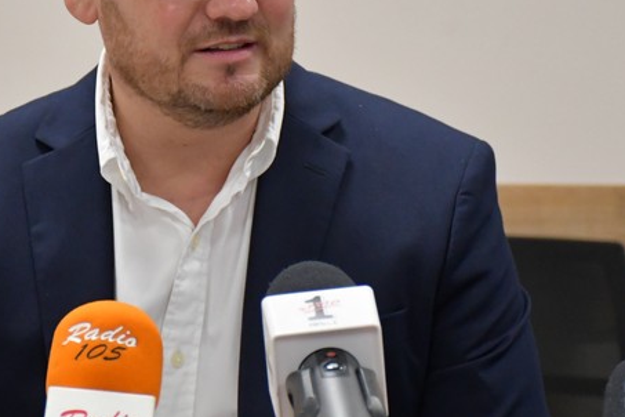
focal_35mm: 190
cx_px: 225
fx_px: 3298
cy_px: 111
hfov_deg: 10.8
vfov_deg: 7.2
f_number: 4.8
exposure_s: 1/200
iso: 3200
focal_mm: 56
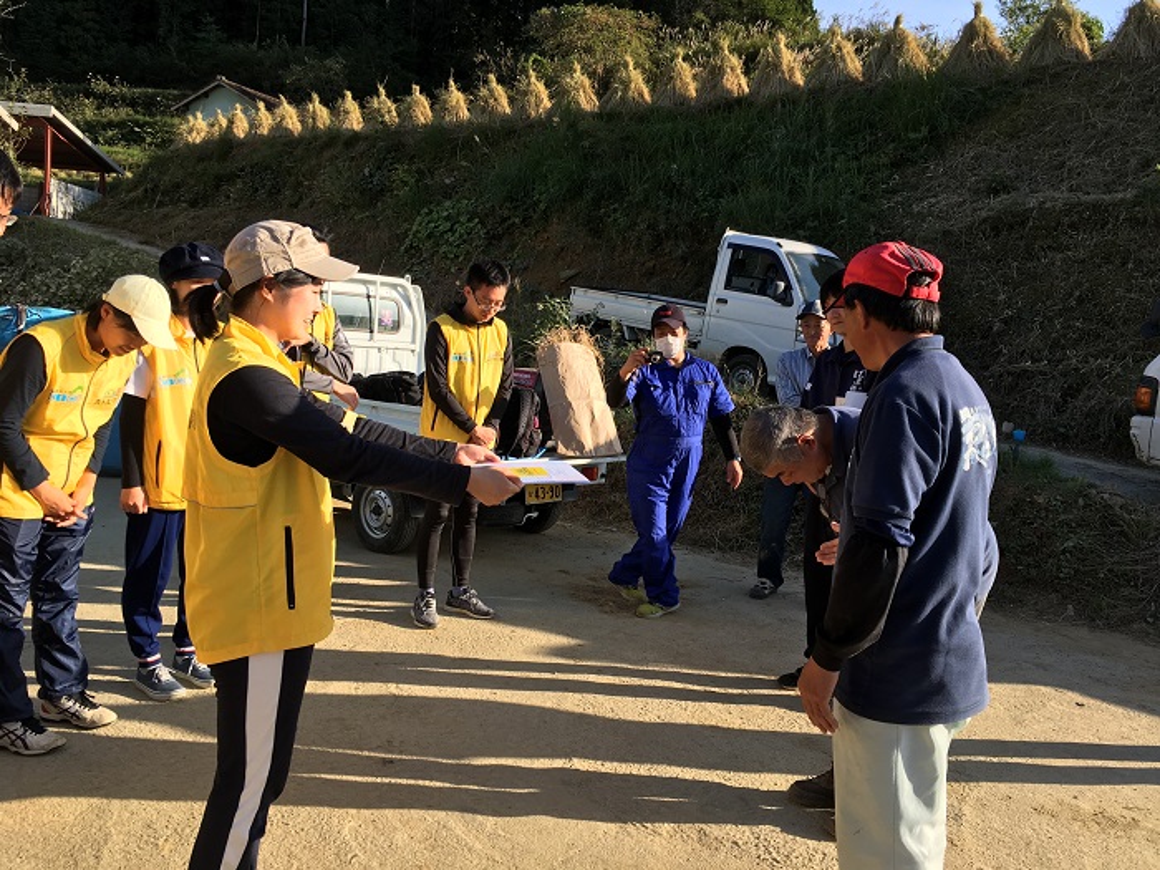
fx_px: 972
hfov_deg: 61.7
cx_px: 580
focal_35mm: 29
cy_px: 435
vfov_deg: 48.2
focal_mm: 4.15
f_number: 2.2
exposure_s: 1/641
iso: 25
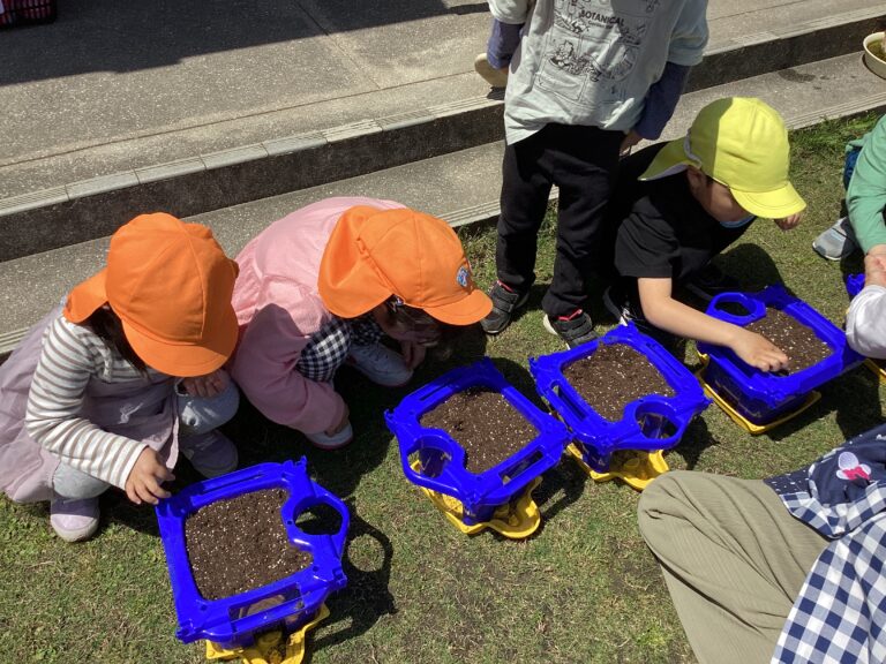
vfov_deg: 45.4
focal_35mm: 31
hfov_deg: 58.4
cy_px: 332
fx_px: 793
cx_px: 443
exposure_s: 1/1381
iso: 25
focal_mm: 3.3
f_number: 2.4
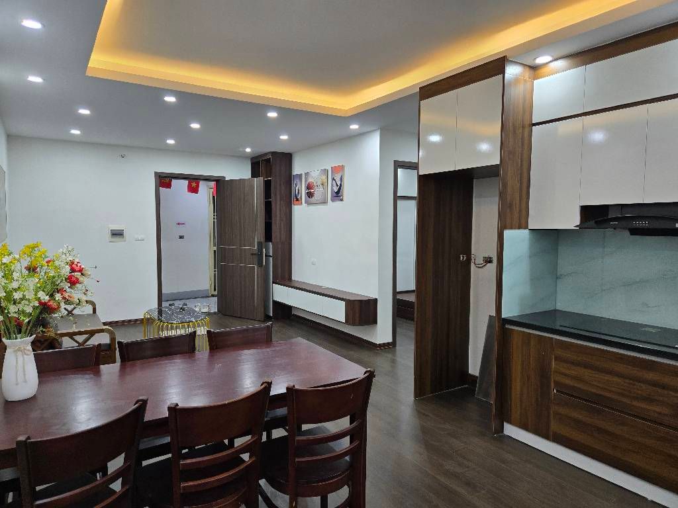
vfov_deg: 58.9
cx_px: 339
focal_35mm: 23
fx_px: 450
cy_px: 254
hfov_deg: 73.9
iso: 100
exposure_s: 1/100
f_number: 1.8
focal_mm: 5.4
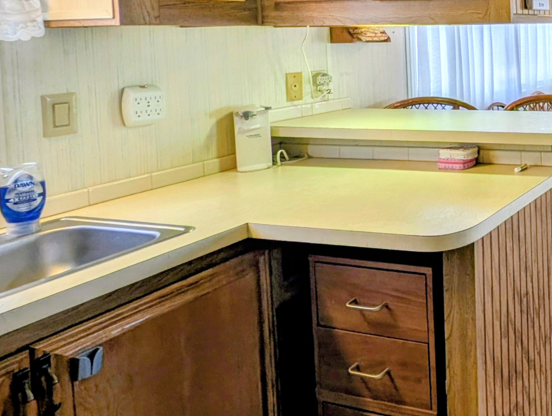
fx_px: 463
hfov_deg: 42.6
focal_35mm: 29
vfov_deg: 44.5
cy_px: 51
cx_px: 650
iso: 77
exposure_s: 1/120
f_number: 1.95
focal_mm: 2.23
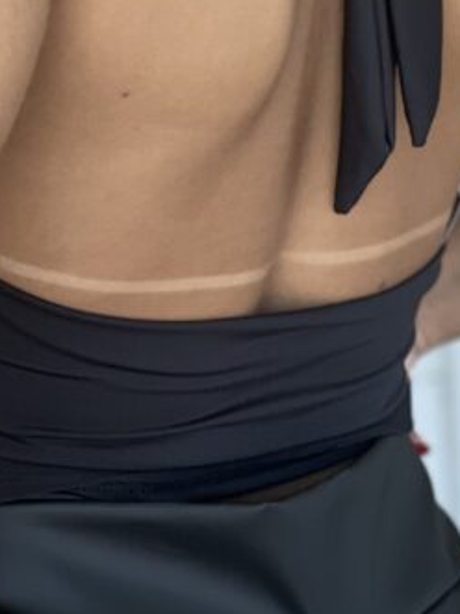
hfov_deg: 6.8
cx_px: 126
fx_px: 3847
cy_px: -164
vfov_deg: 9.0
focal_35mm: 217
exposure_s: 1/60
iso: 160
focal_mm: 9
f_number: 2.8
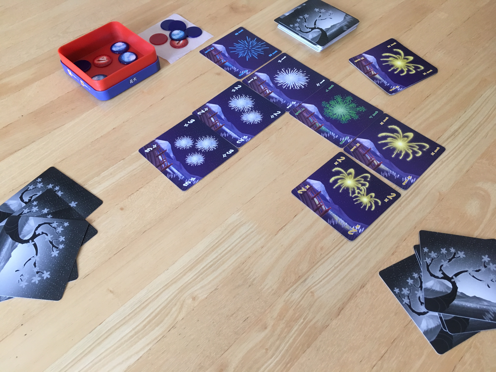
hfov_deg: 61.7
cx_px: 248
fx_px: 416
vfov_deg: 48.2
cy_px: 186
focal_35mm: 29
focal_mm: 4.15
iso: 100
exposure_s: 1/30
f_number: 2.2
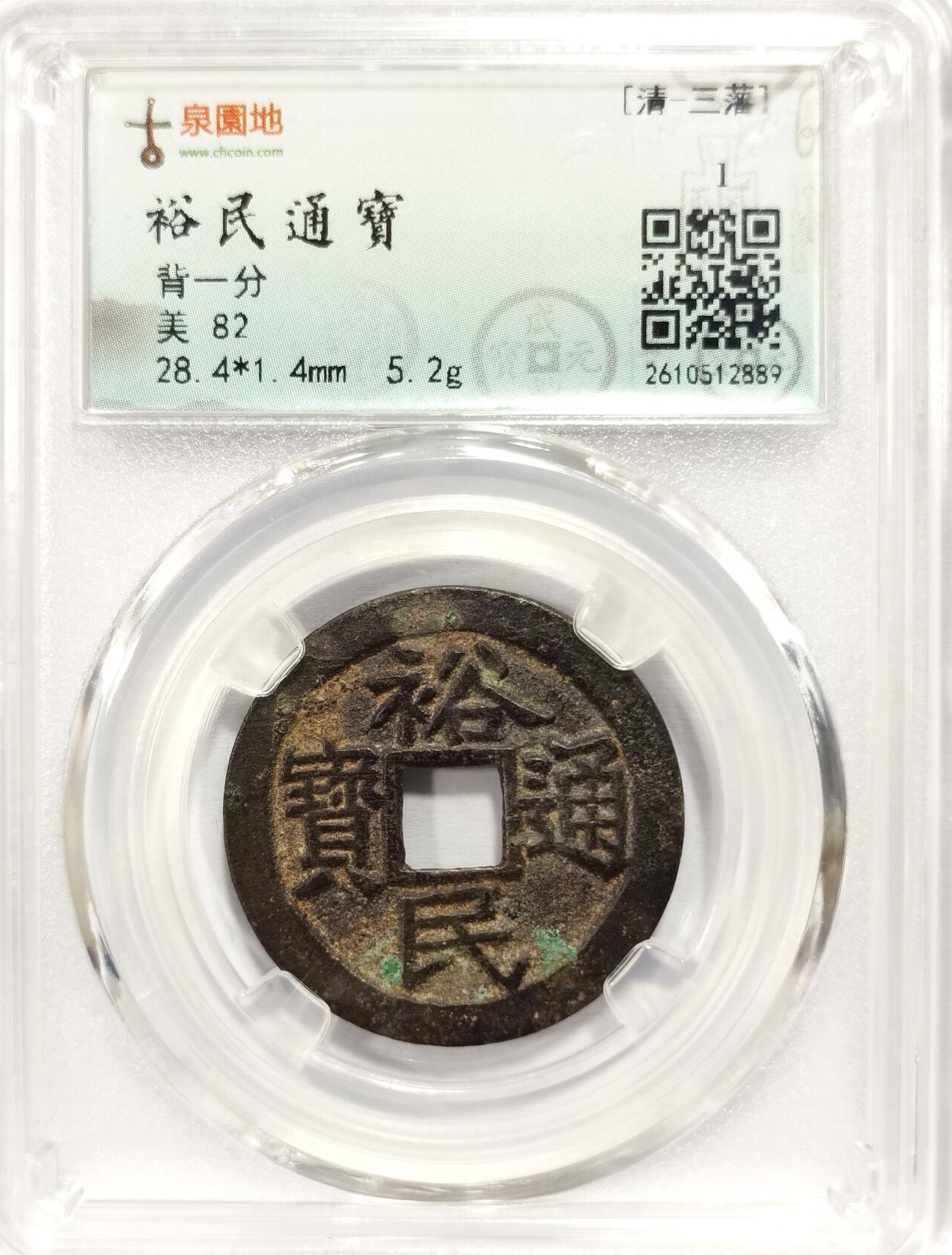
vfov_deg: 33.1
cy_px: 637
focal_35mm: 58
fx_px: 2111
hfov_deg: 25.4
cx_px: 454
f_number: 16
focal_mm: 5.56
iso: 200
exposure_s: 1/100
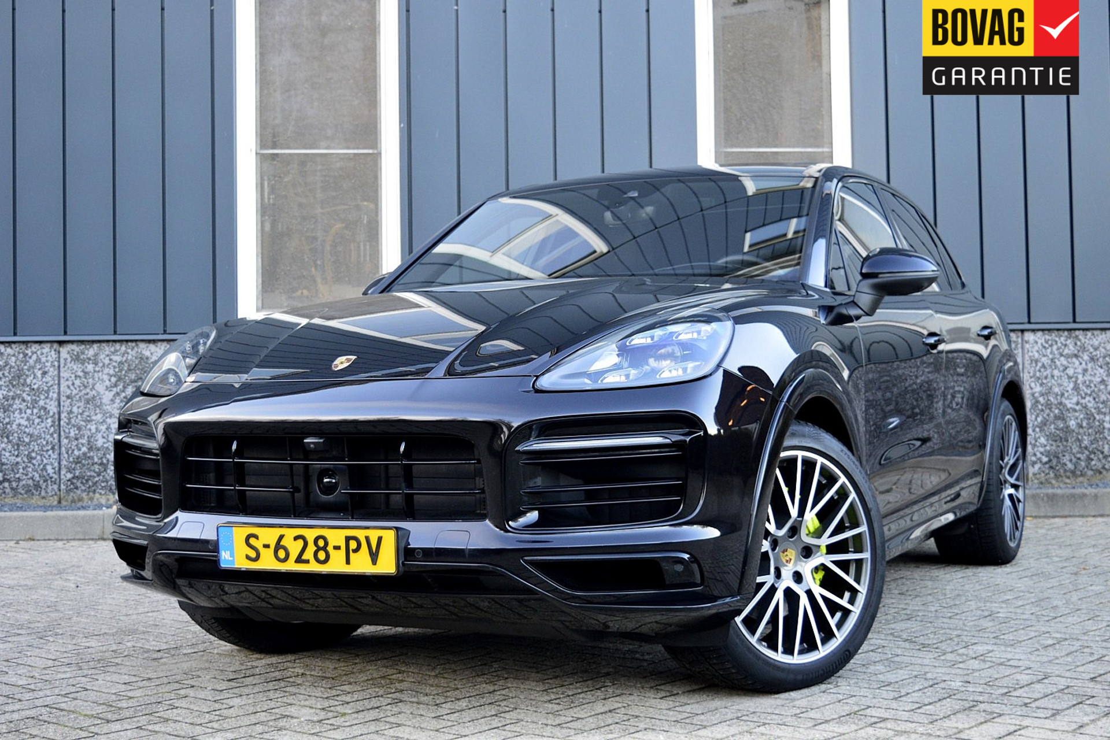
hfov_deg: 38.9
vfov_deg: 26.5
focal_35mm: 51
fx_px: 1572
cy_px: 370
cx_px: 555
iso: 800
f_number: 5
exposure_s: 1/60
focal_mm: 34
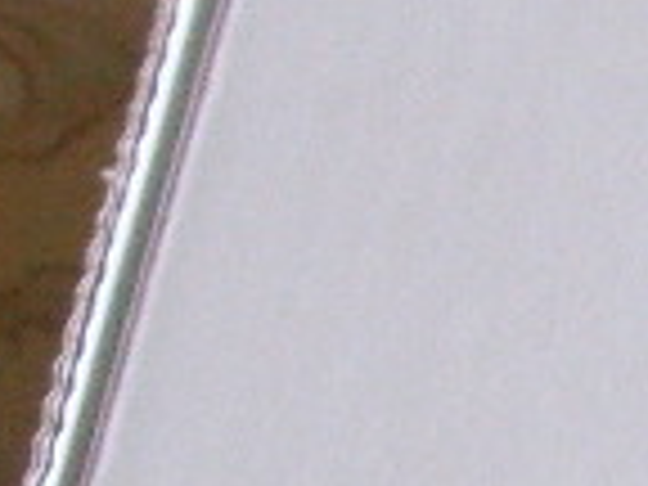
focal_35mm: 278
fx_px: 5204
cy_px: 896
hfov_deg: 6.4
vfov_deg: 5.3
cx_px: 2020
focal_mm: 6.6
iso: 150
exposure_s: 1/45
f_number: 3.5
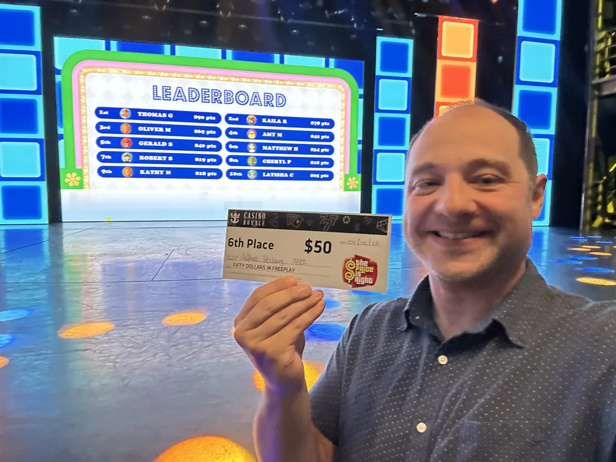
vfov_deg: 58.9
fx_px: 409
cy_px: 231
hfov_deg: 73.9
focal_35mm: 23
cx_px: 308
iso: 400
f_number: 1.9
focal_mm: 2.69
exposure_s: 1/27
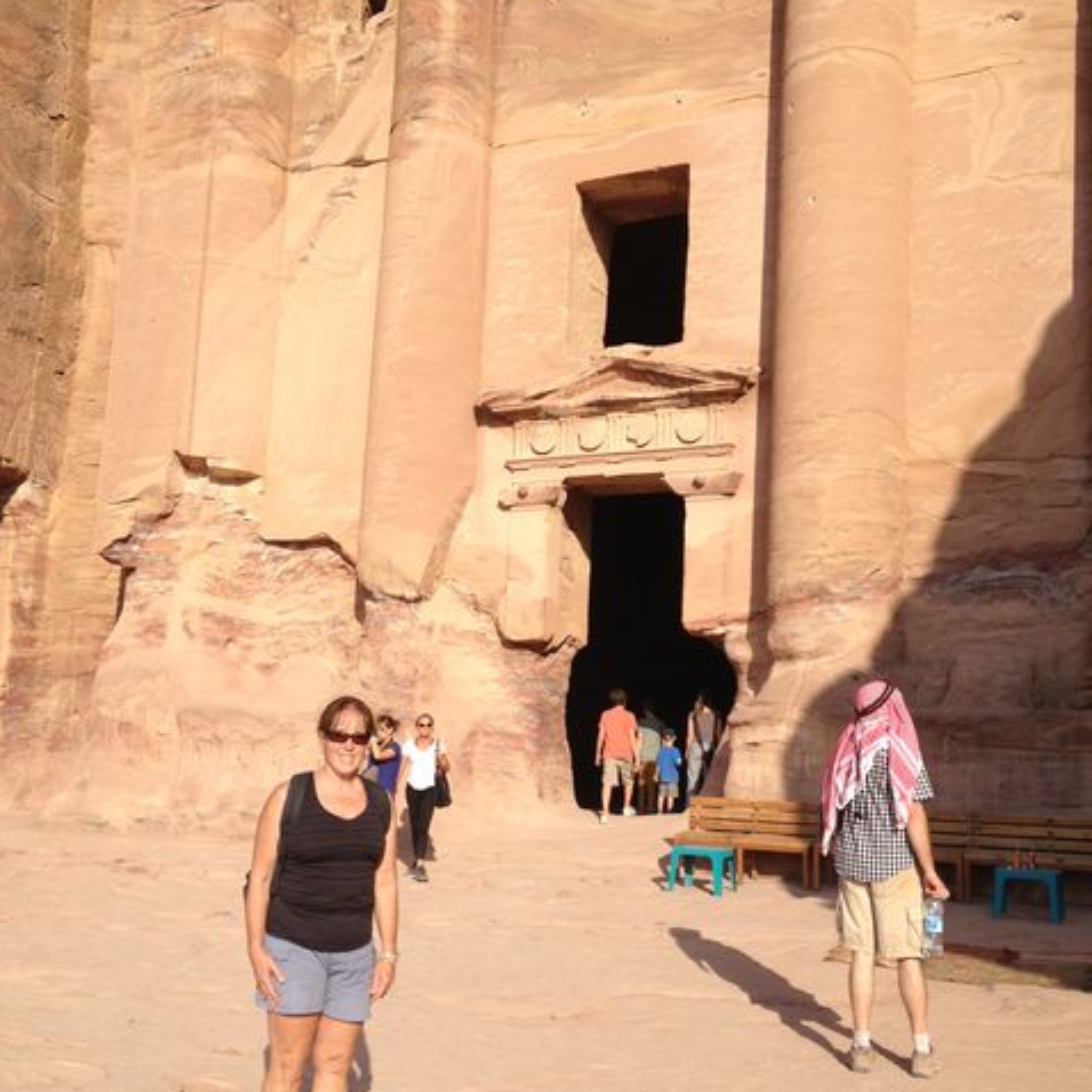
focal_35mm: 42
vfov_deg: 40.0
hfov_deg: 40.0
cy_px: 570
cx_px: 552
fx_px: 1499
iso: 50
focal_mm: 4.28
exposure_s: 1/1672
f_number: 2.4
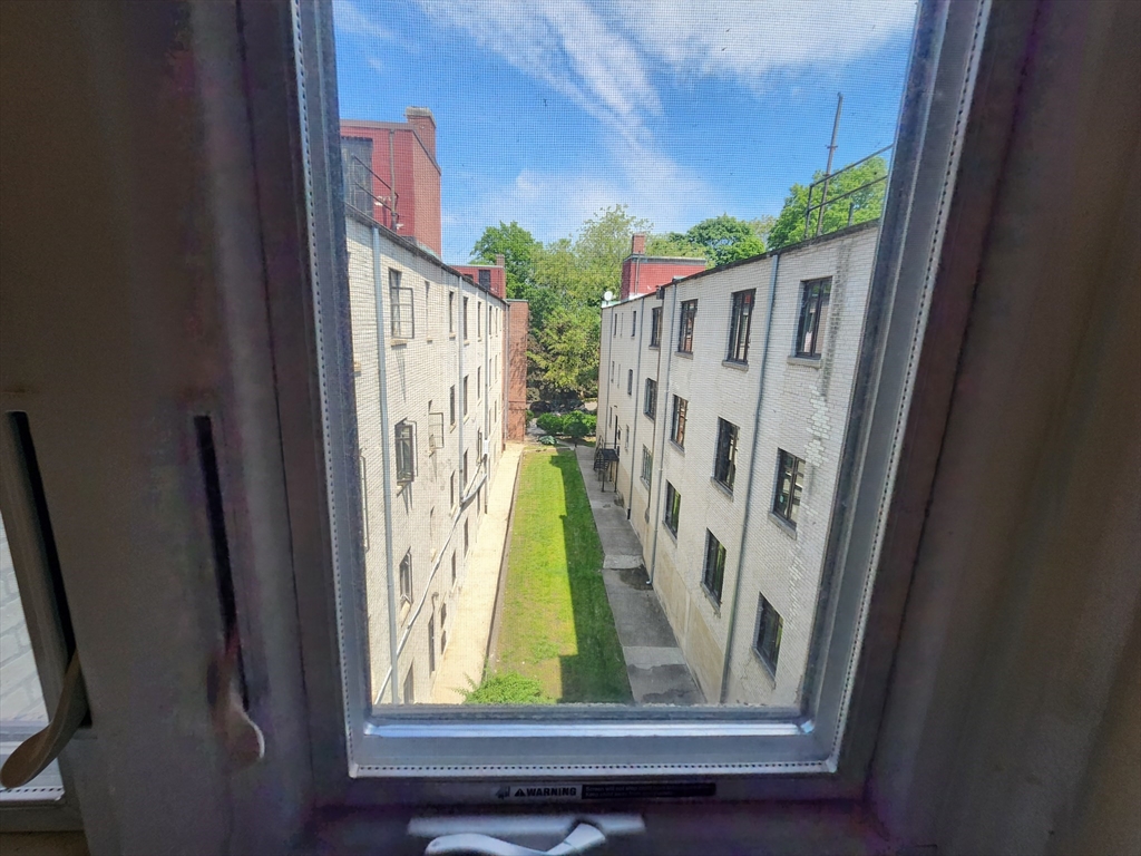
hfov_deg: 106.2
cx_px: 570
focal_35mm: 13
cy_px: 428
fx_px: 429
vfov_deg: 89.9
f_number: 2.2
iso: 50
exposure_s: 1/311
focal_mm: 2.2
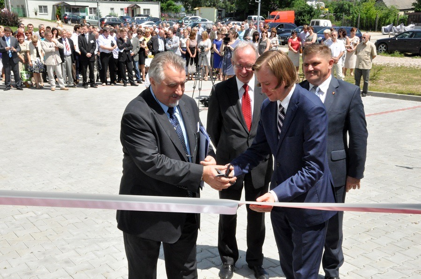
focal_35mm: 42
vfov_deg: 31.8
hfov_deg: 46.5
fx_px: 490
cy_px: 140
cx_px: 210
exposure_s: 1/200
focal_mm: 28
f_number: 25
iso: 2000
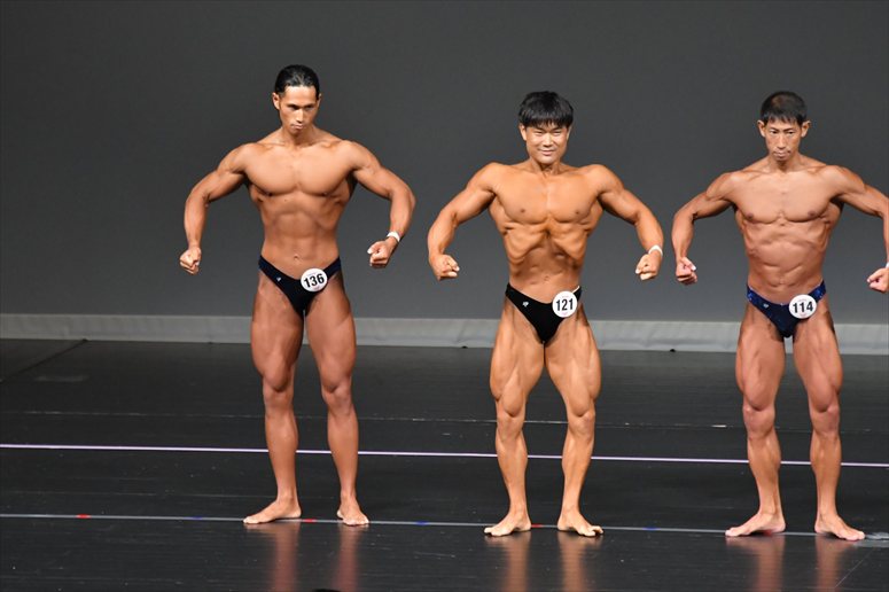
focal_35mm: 315
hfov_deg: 6.5
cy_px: 296
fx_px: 7775
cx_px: 444
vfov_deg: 4.4
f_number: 5.6
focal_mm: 210
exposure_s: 1/400
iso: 5000
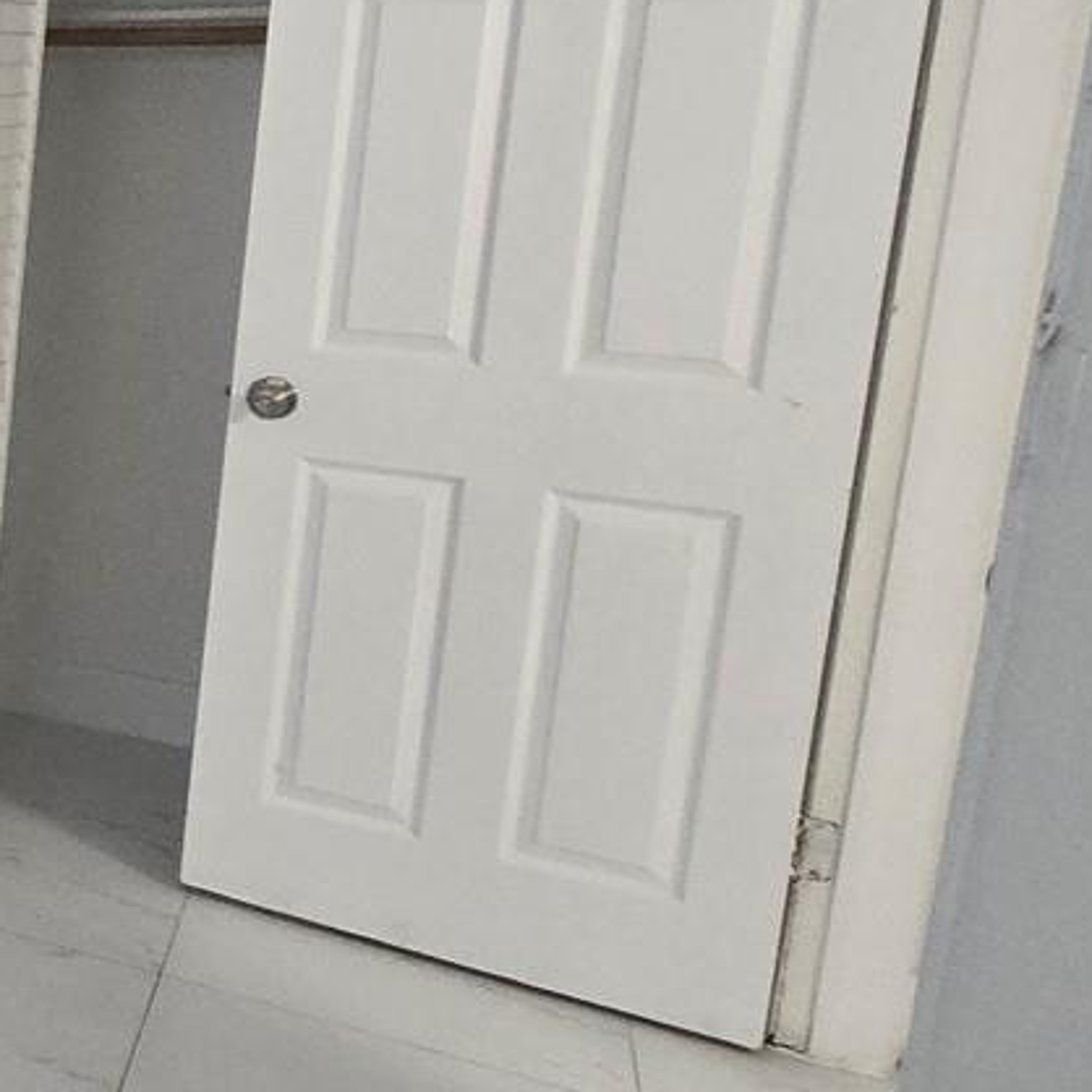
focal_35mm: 44
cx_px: -883
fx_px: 1570
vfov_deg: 37.8
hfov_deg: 22.2
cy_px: 340
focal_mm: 2.2
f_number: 2.2
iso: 400
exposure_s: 1/100
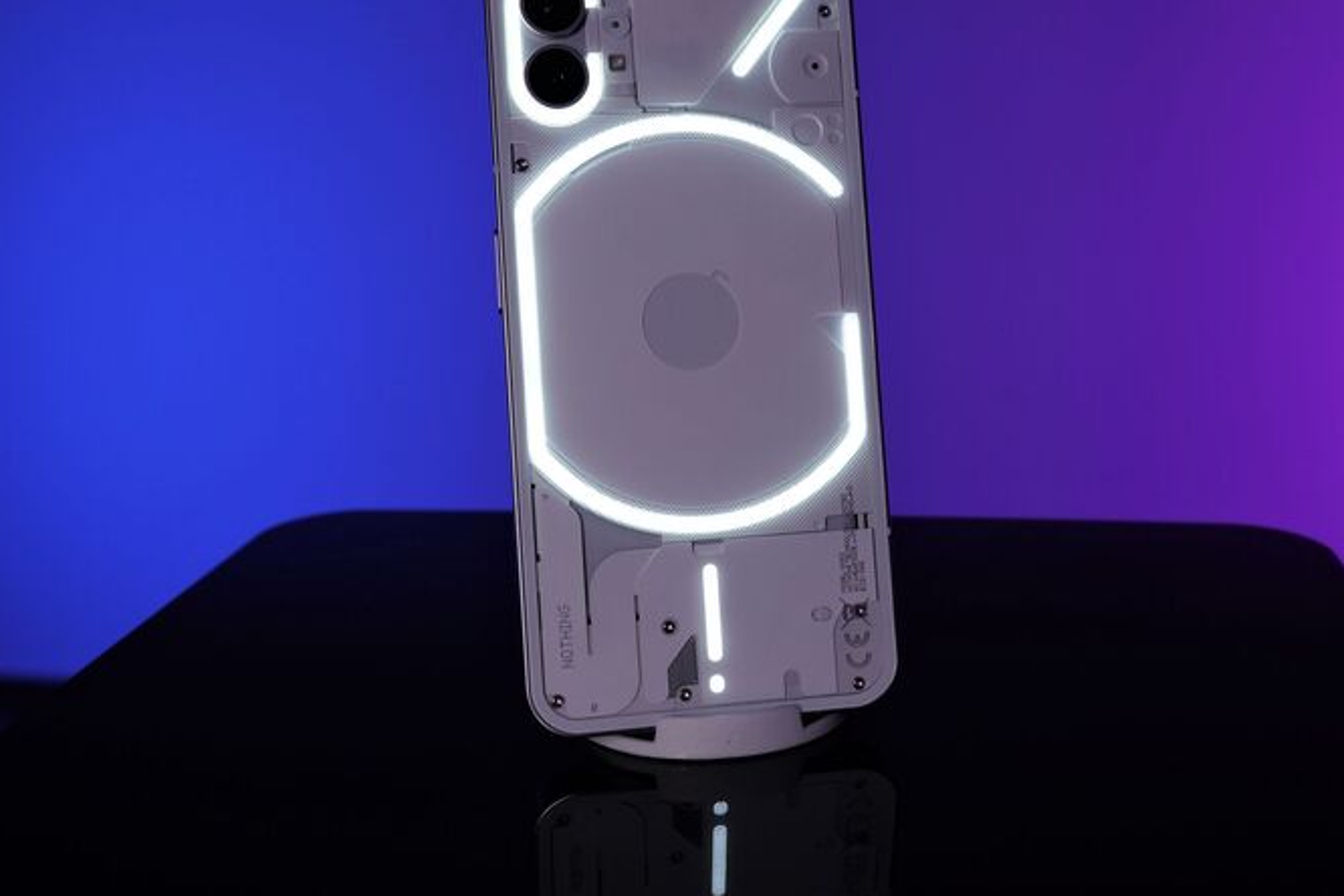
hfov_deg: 47.4
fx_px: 1531
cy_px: 426
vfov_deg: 32.6
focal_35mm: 41
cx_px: 694
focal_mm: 33
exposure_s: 1/160
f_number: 7.1
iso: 500
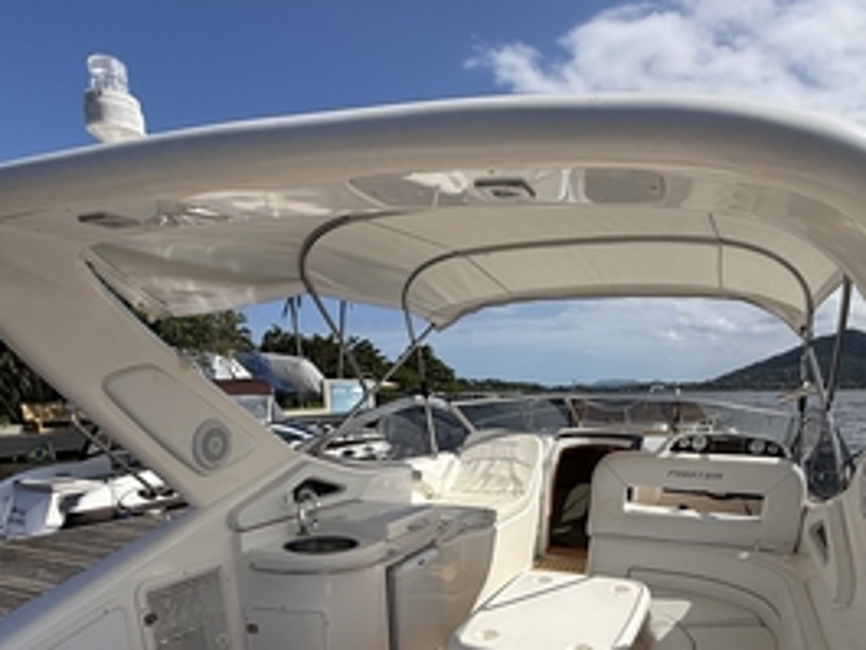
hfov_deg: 69.0
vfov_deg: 50.3
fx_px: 626
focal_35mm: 25
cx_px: 497
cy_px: 552
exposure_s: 1/4425
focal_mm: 2.22
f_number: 2.2
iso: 50
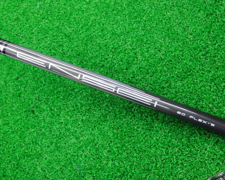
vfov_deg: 37.3
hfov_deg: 45.8
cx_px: 113
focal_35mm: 40
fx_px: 266
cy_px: 93
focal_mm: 6.42
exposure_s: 1/25
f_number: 3.6
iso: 400
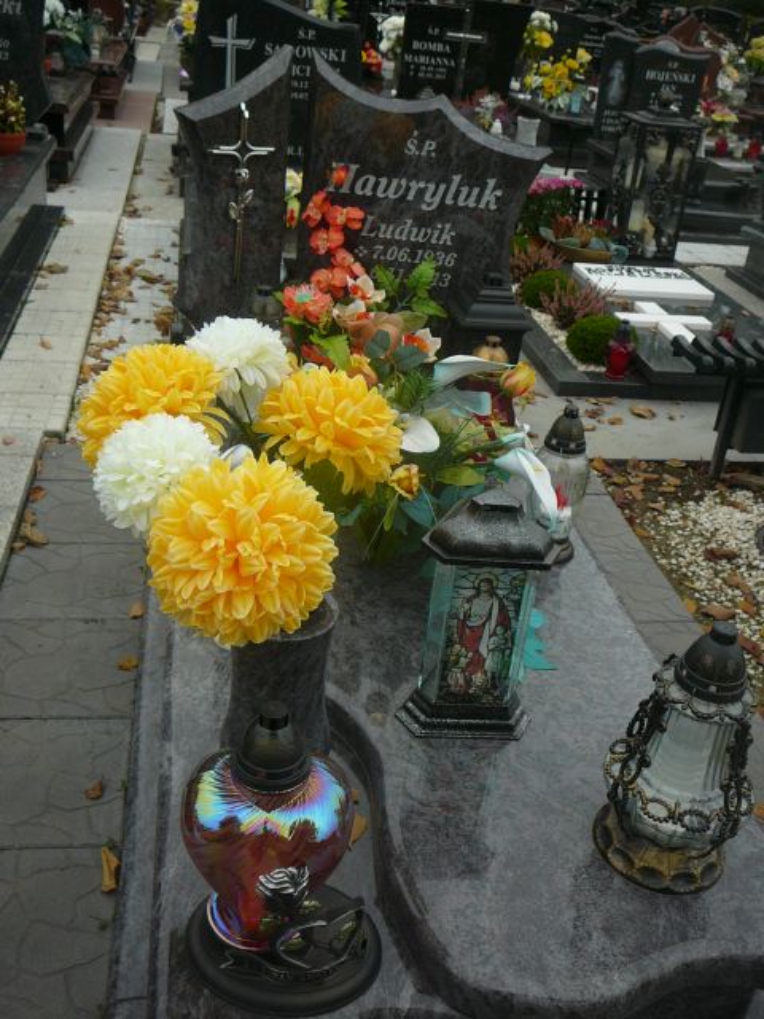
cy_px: 510
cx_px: 382
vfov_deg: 52.6
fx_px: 1030
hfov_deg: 40.7
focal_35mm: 35
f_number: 2.8
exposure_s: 1/160
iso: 80
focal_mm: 5.2
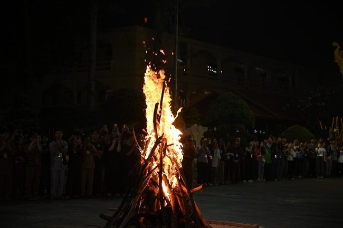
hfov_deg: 31.0
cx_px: 172
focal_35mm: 65
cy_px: 114
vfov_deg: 20.9
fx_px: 619
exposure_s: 1/320
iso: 2500
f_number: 4
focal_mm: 65
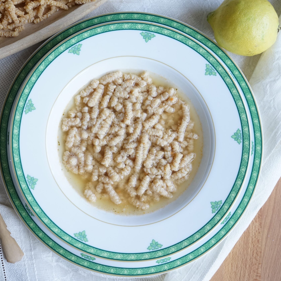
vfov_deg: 27.7
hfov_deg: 27.7
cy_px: 140
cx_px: 118
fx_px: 569
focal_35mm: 62
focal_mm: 48
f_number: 6.3
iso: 1000
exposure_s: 1/60
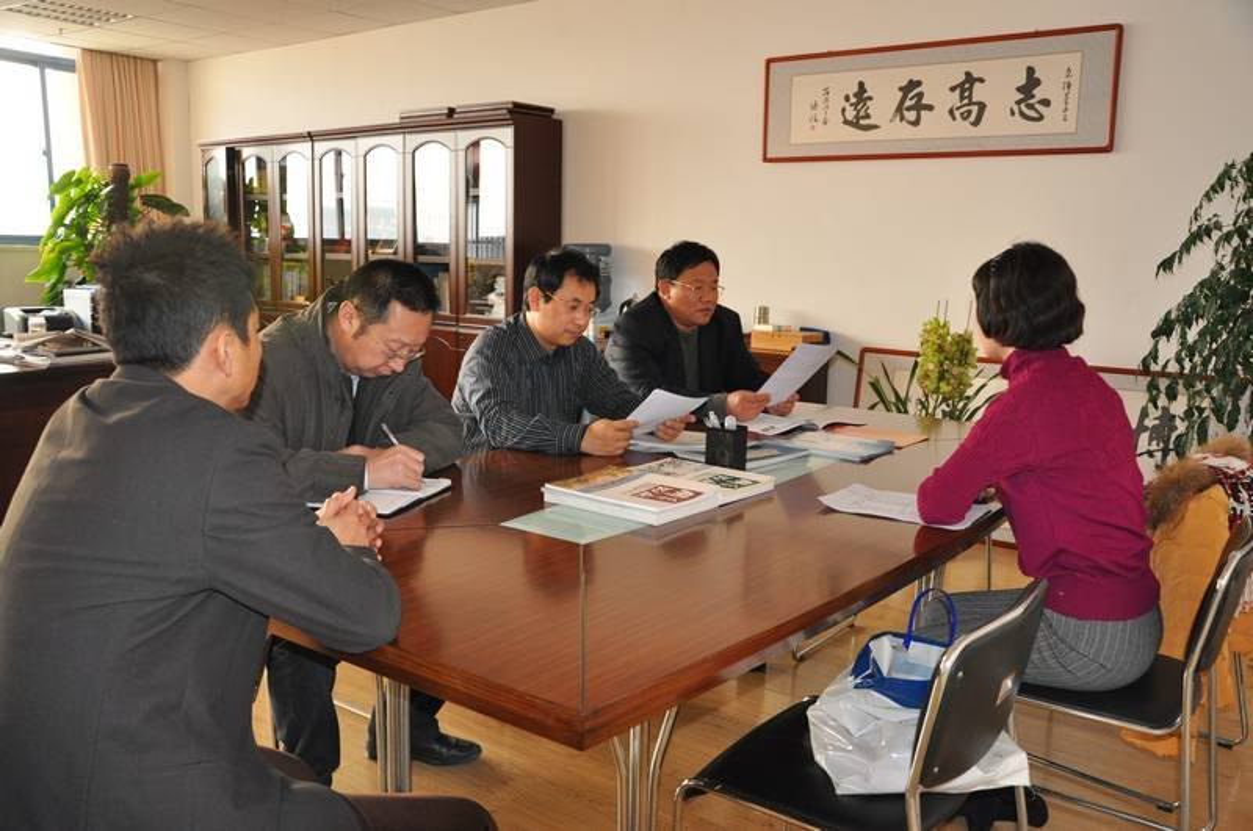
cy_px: 416
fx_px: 1095
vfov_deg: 41.6
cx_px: 626
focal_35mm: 32
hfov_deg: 59.6
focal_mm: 21
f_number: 3.8
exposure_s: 1/60
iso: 800
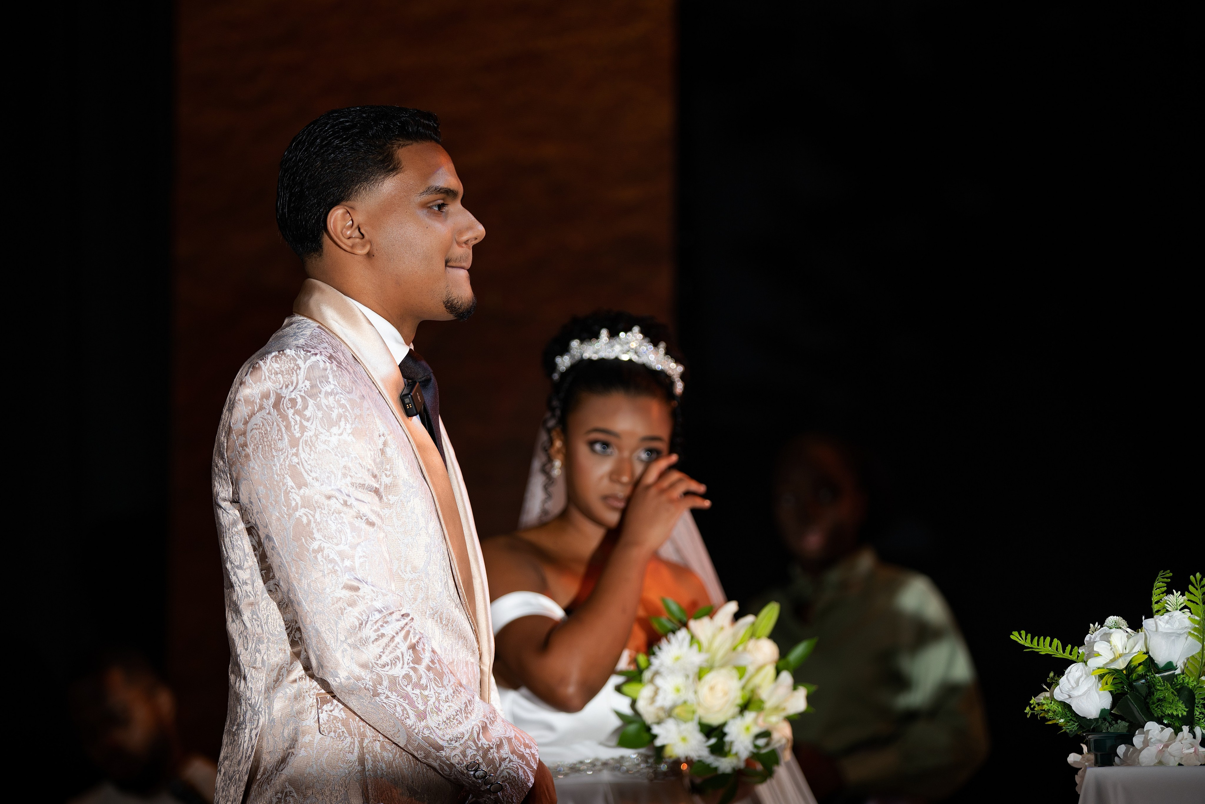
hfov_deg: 15.2
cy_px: 402
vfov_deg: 10.2
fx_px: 4519
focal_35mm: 135
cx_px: 602
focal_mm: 135
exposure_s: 1/250
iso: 400
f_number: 2.8
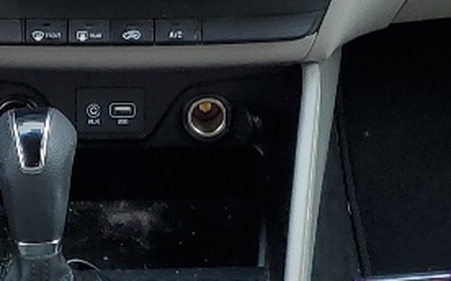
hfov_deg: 13.0
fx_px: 1965
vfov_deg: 8.2
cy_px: 245
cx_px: 56
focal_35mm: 160
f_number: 1.5
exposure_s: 1/370
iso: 50
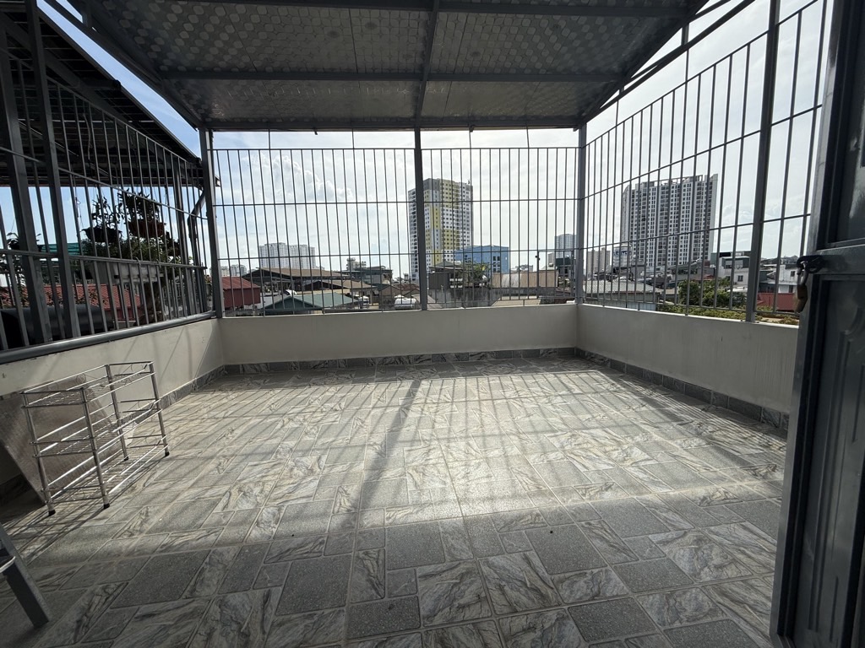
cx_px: 432
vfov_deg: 85.7
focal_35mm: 14
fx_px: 350
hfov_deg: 102.1
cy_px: 324
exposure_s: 1/3891
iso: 50
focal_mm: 2.22
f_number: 2.2
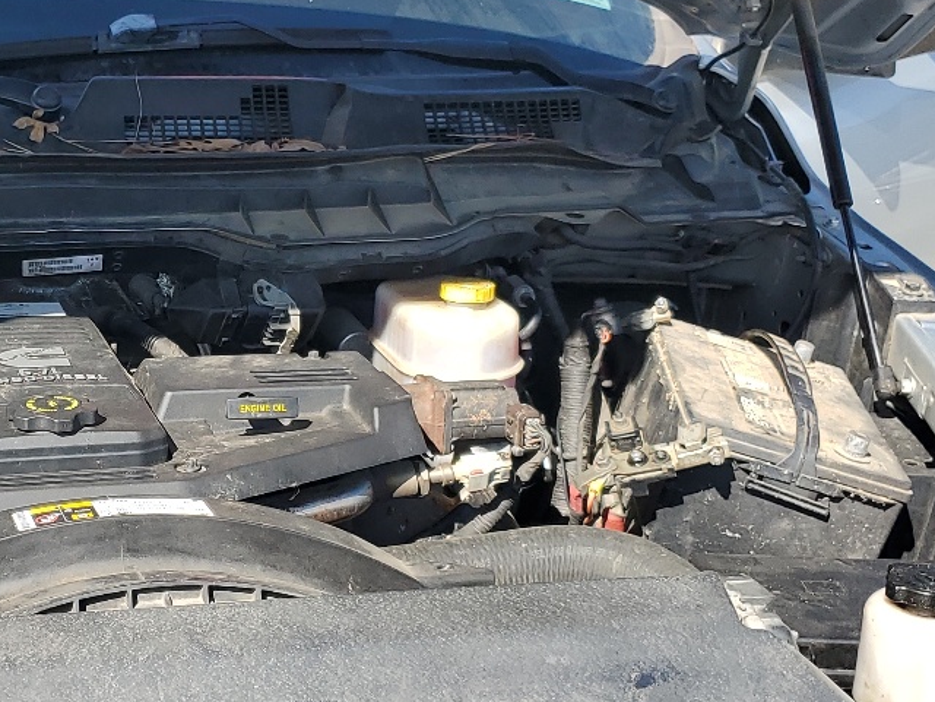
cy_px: 393
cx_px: 140
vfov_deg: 22.6
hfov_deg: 28.9
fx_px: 1756
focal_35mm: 65
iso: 50
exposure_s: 1/1429
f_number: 1.5
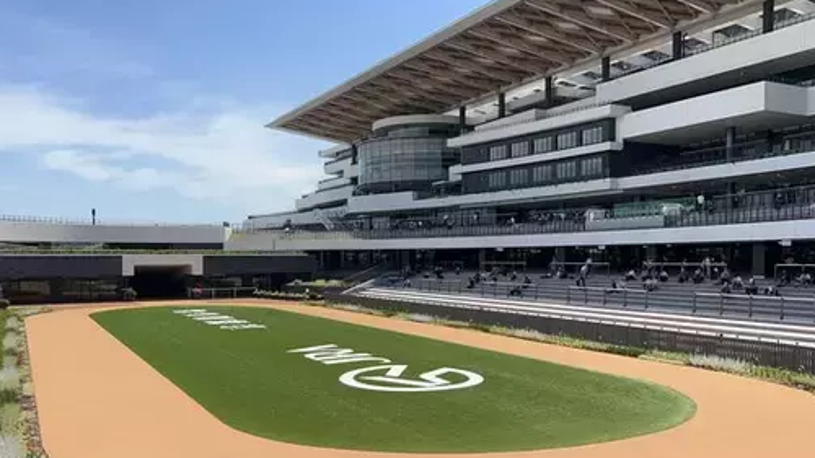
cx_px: 435
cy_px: 269
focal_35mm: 34
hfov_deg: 58.0
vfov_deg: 34.5
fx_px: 735
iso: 50
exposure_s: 1/3968
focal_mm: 5.7
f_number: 1.5
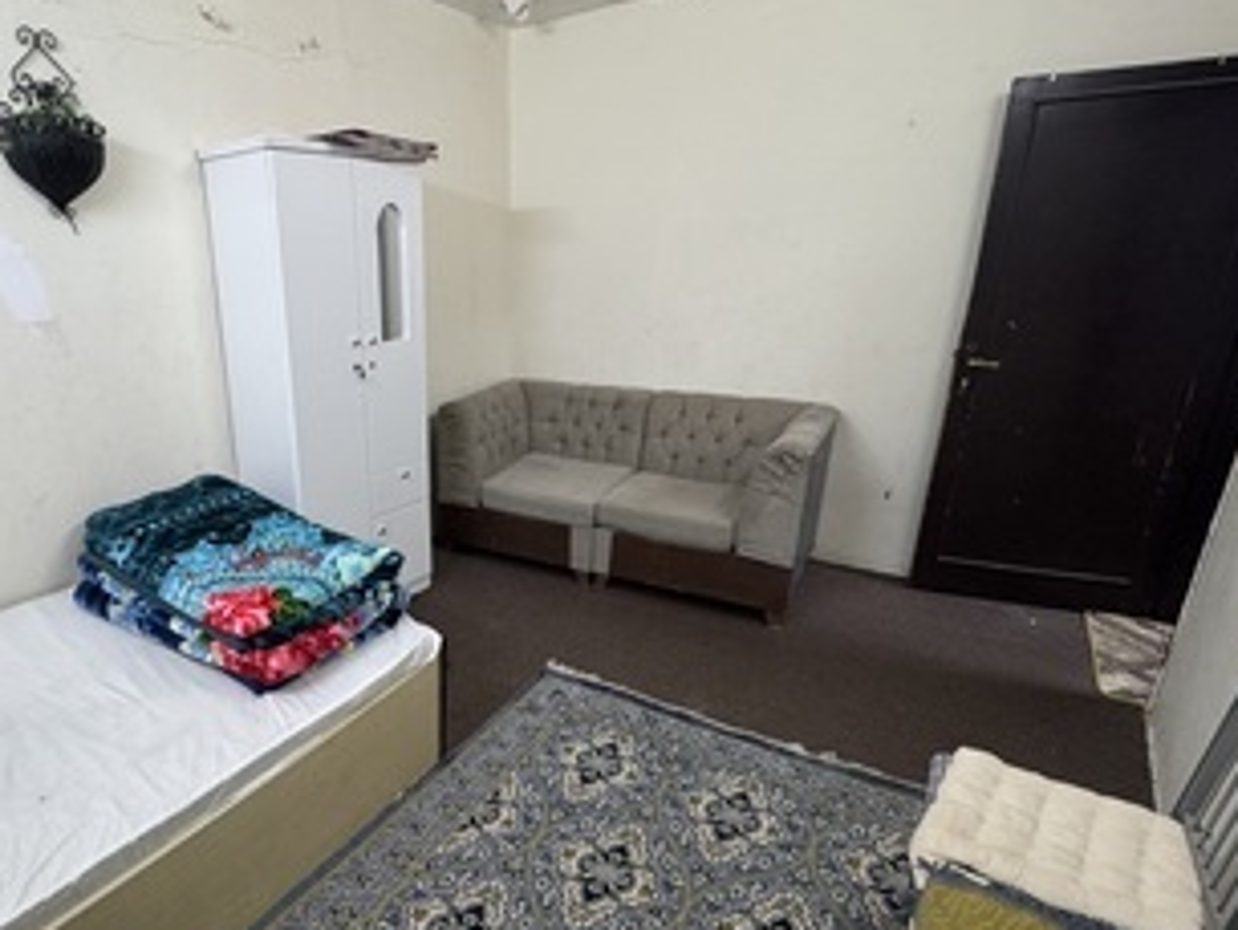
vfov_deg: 63.3
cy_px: 518
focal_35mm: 21
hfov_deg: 76.2
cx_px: 404
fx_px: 751
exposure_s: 1/60
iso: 400
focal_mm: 2.22
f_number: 2.2
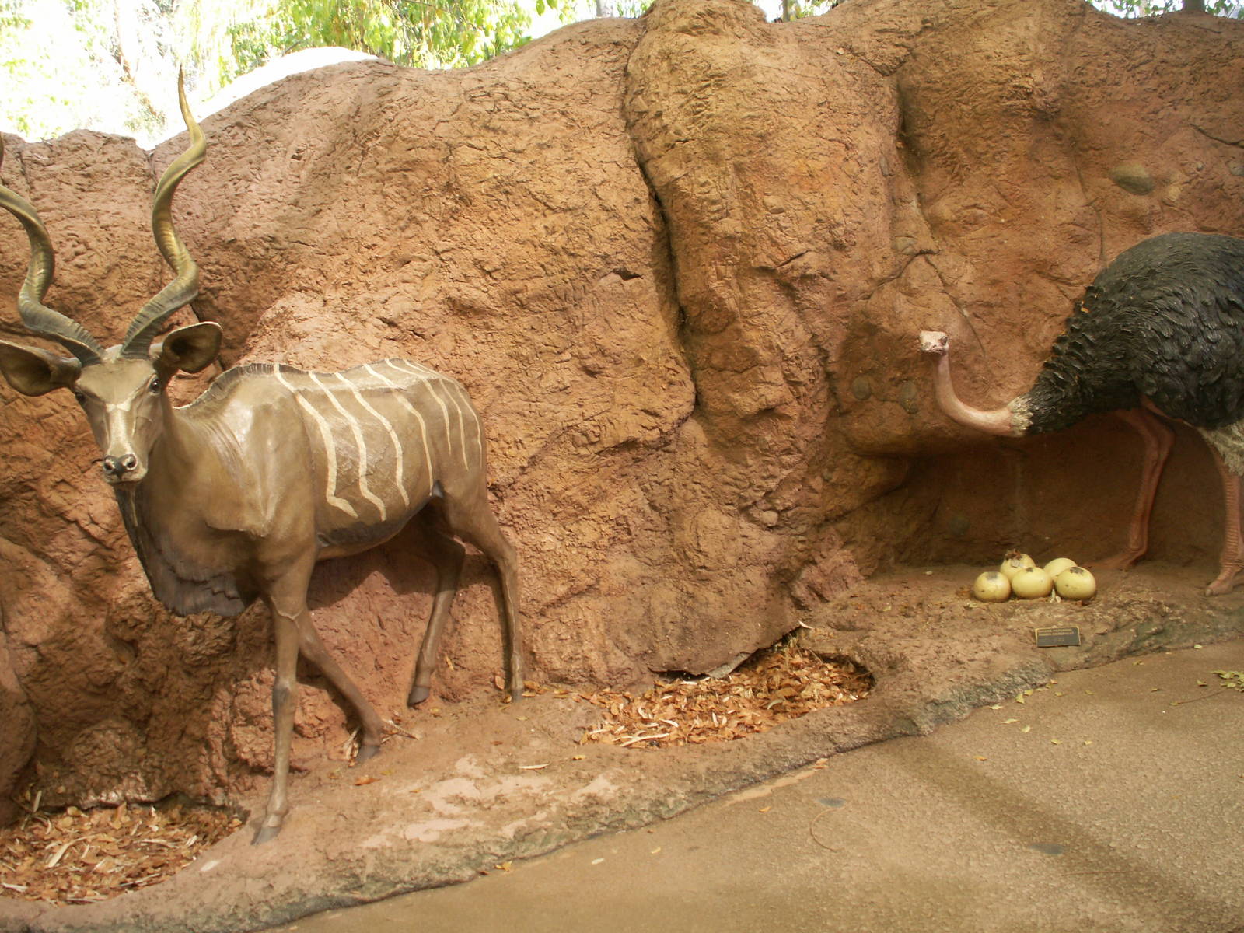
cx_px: 622
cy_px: 466
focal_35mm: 35
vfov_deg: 40.7
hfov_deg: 52.6
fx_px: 1258
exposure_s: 1/50
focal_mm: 5.86
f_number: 3.2
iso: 50
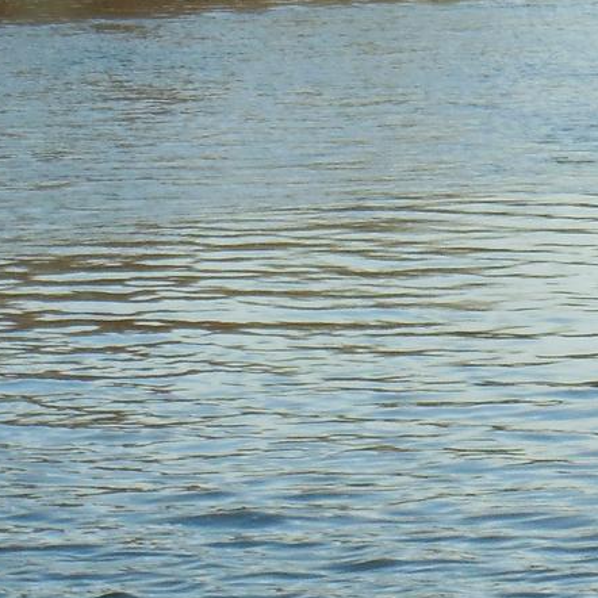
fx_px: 7955
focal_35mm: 407
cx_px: 1096
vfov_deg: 4.3
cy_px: 182
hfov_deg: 4.3
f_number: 5.7
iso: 200
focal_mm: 19.1
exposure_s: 1/250
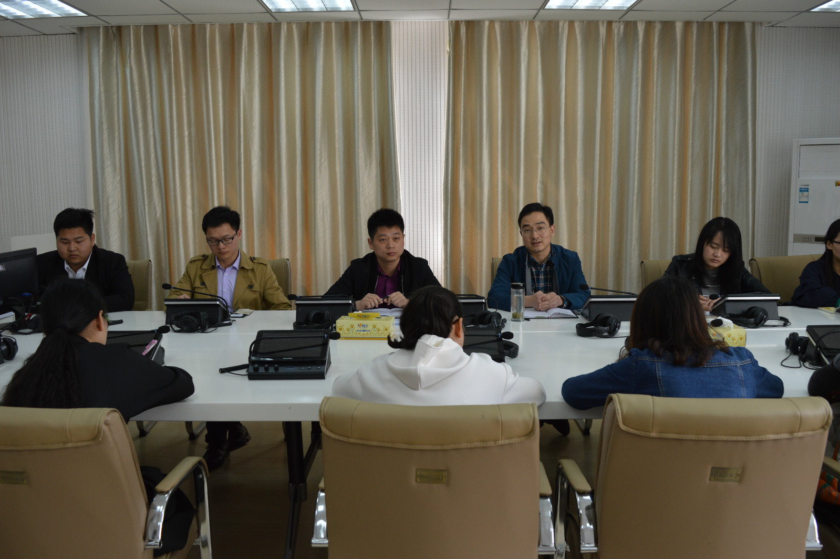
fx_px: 735
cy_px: 280
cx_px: 420
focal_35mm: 32
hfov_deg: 59.5
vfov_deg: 41.7
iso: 400
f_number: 5.6
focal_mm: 21
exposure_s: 1/125
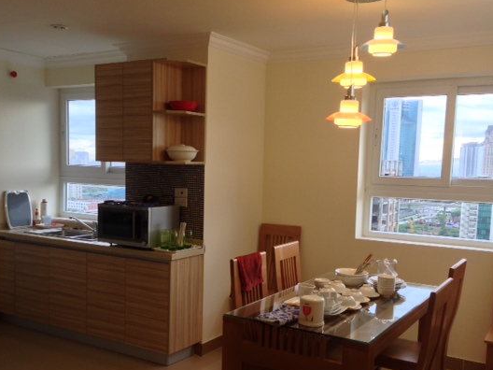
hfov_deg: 46.8
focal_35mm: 40
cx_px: 228
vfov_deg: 35.8
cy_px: 220
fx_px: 570
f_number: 2.4
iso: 64
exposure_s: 1/60
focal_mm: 4.12
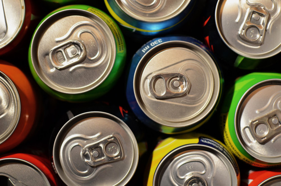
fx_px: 409
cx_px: 140
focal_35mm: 52
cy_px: 93
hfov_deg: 37.9
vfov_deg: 25.6
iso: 800
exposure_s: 1/60
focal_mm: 35
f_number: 2.5
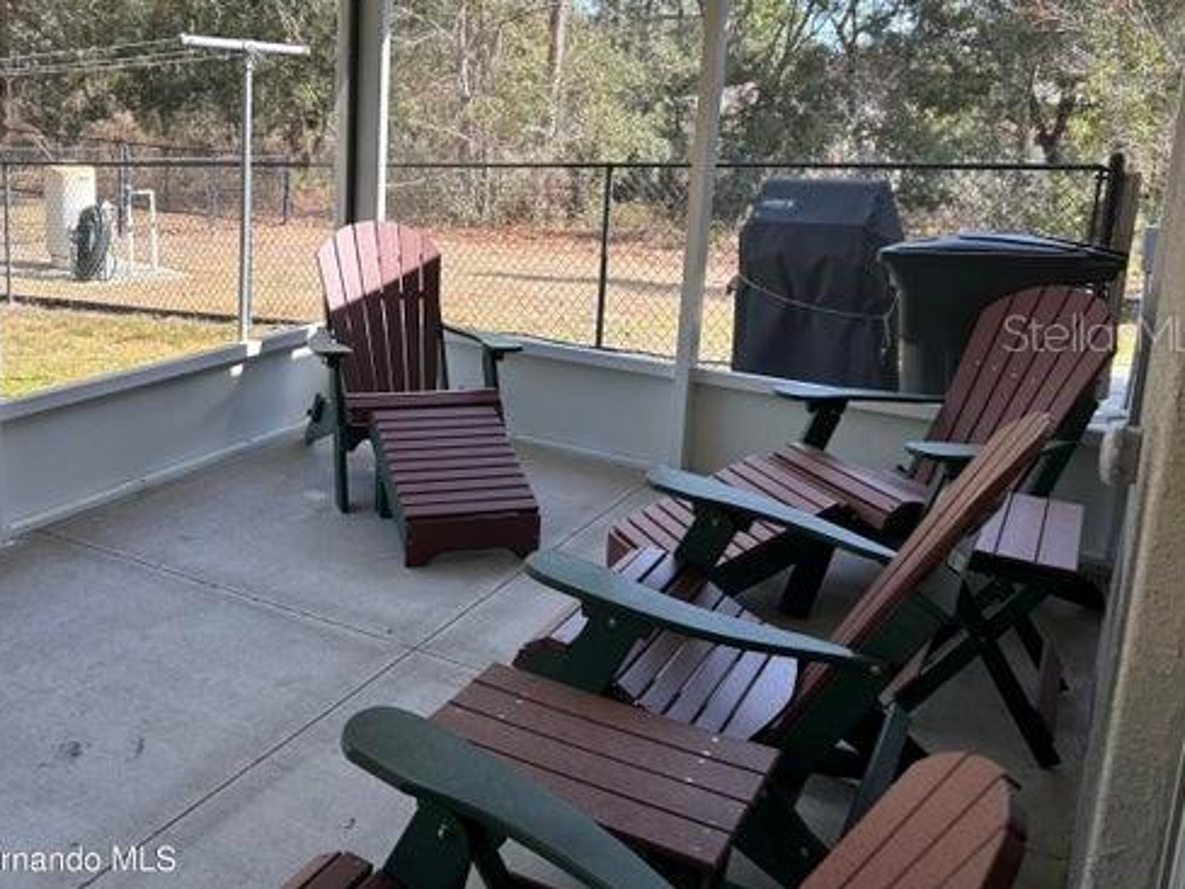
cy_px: 332
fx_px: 1164
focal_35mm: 34
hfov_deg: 53.4
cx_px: 456
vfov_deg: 41.5
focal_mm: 5.7
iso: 50
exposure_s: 1/407
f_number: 1.5
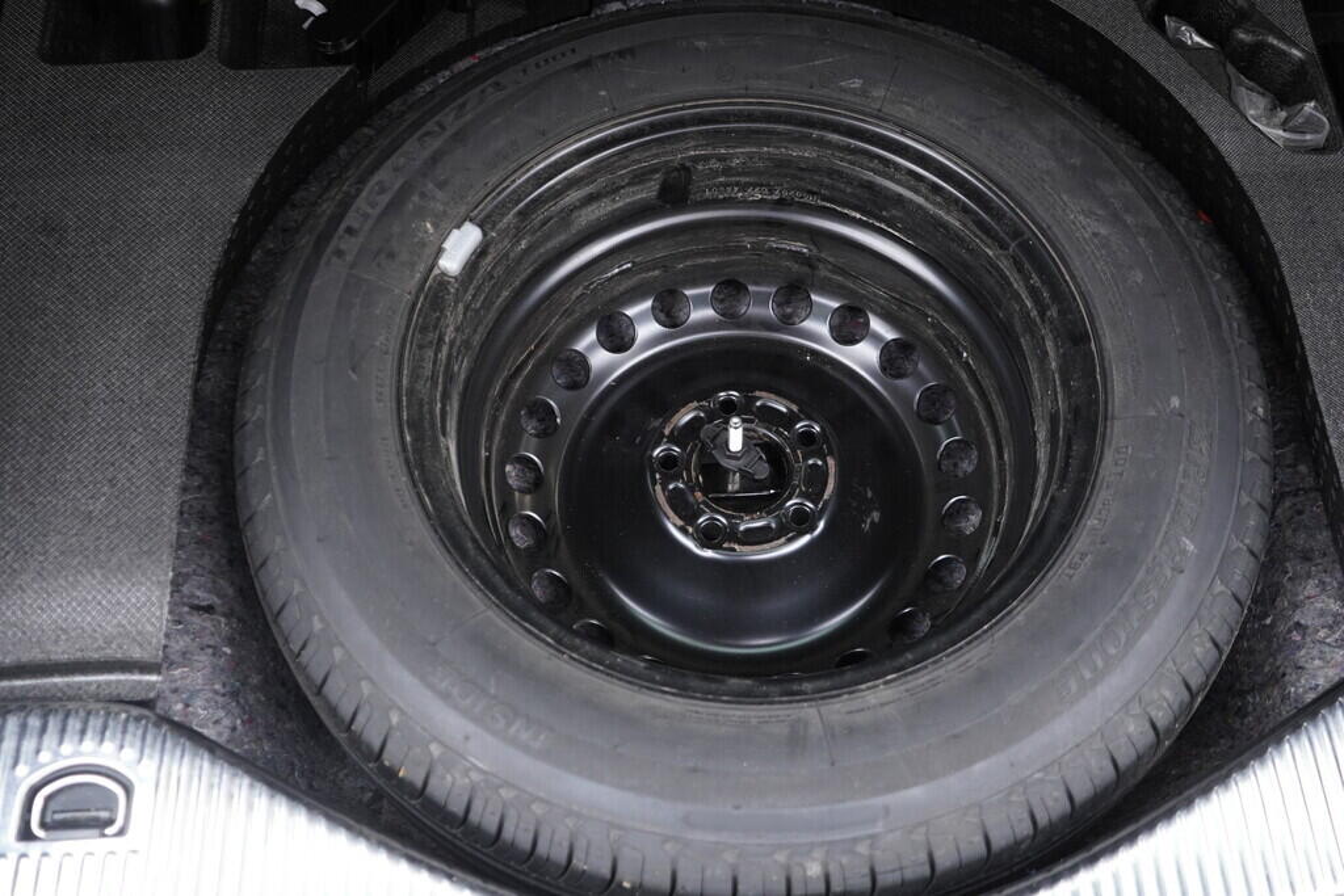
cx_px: 672
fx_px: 1344
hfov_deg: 53.1
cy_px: 448
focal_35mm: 36
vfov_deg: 36.9
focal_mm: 24
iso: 800
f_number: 2.8
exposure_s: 1/40
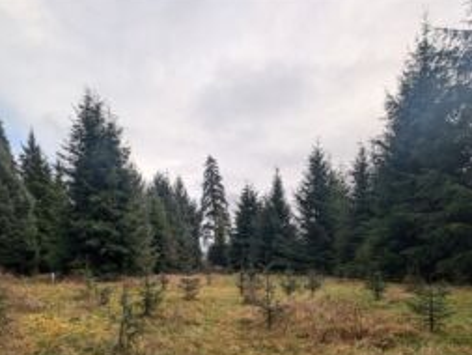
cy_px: 270
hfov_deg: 83.7
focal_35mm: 19
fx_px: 259
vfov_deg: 64.3
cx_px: 190
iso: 40
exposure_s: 1/560
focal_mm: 2.23
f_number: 1.95
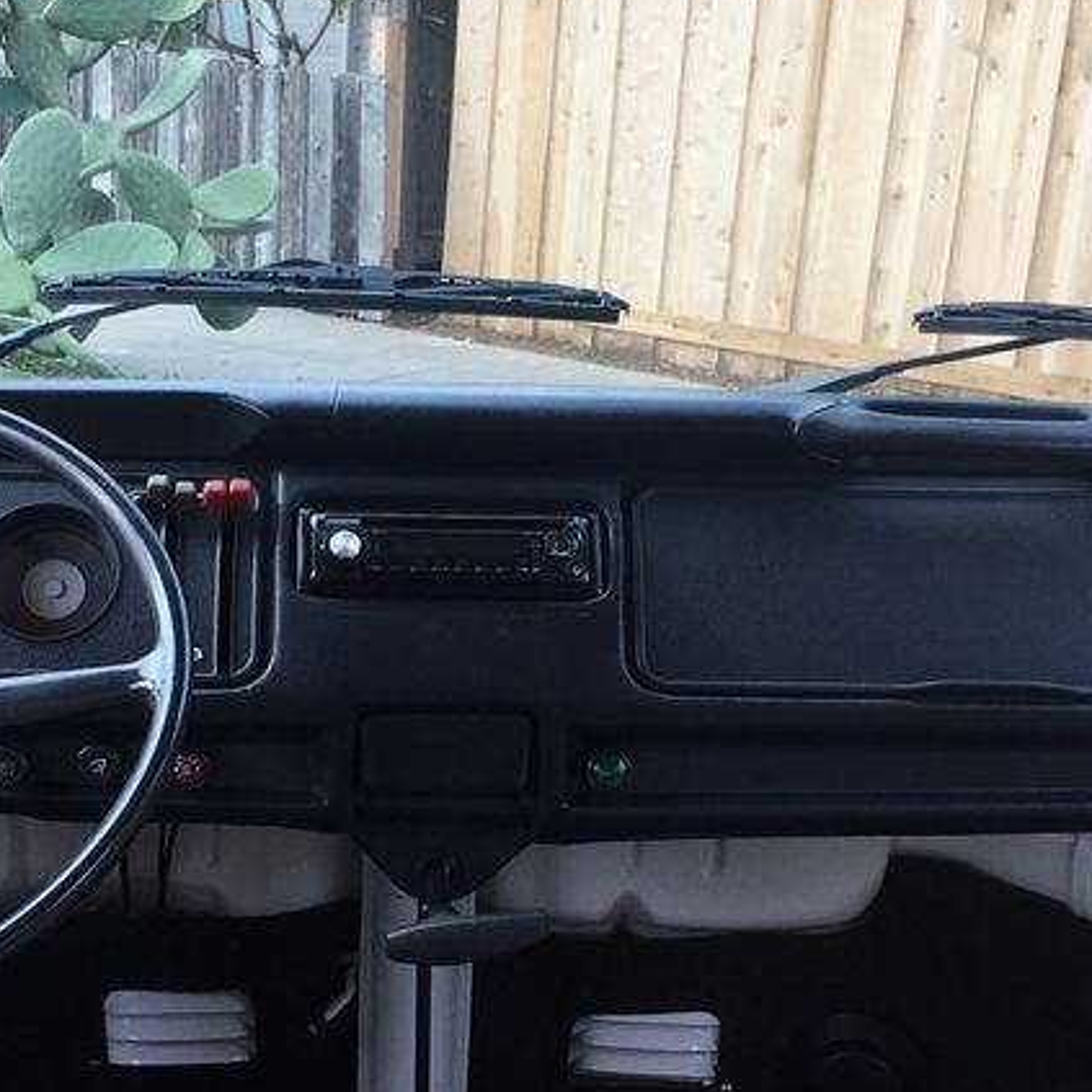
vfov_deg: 27.6
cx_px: 431
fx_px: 2213
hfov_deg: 27.7
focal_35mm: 62
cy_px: 666
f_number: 2.2
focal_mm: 4.15
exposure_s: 1/185
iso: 25
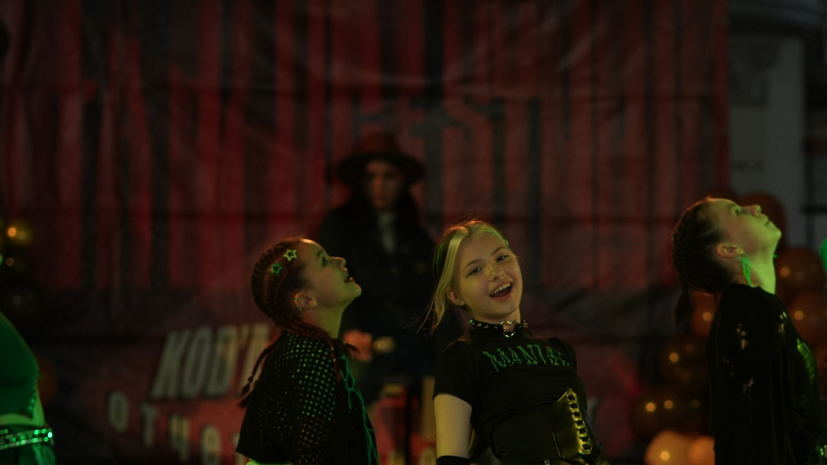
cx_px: 551
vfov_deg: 7.3
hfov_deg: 12.9
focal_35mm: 167
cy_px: 292
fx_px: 3662
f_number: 2.2
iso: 800
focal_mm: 85
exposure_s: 1/400
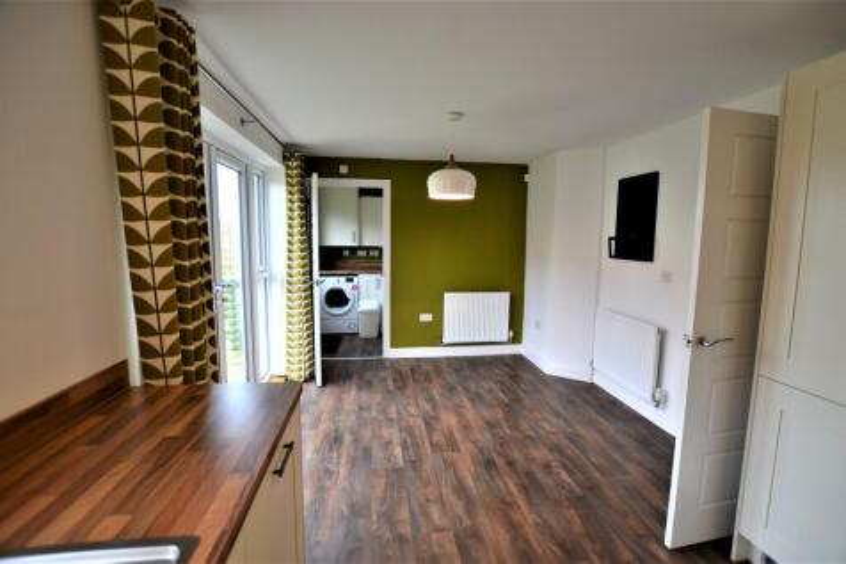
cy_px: 282
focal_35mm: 15
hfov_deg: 100.4
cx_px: 423
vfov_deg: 77.3
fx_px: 352
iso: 400
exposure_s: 1/80
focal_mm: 10
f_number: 4.5
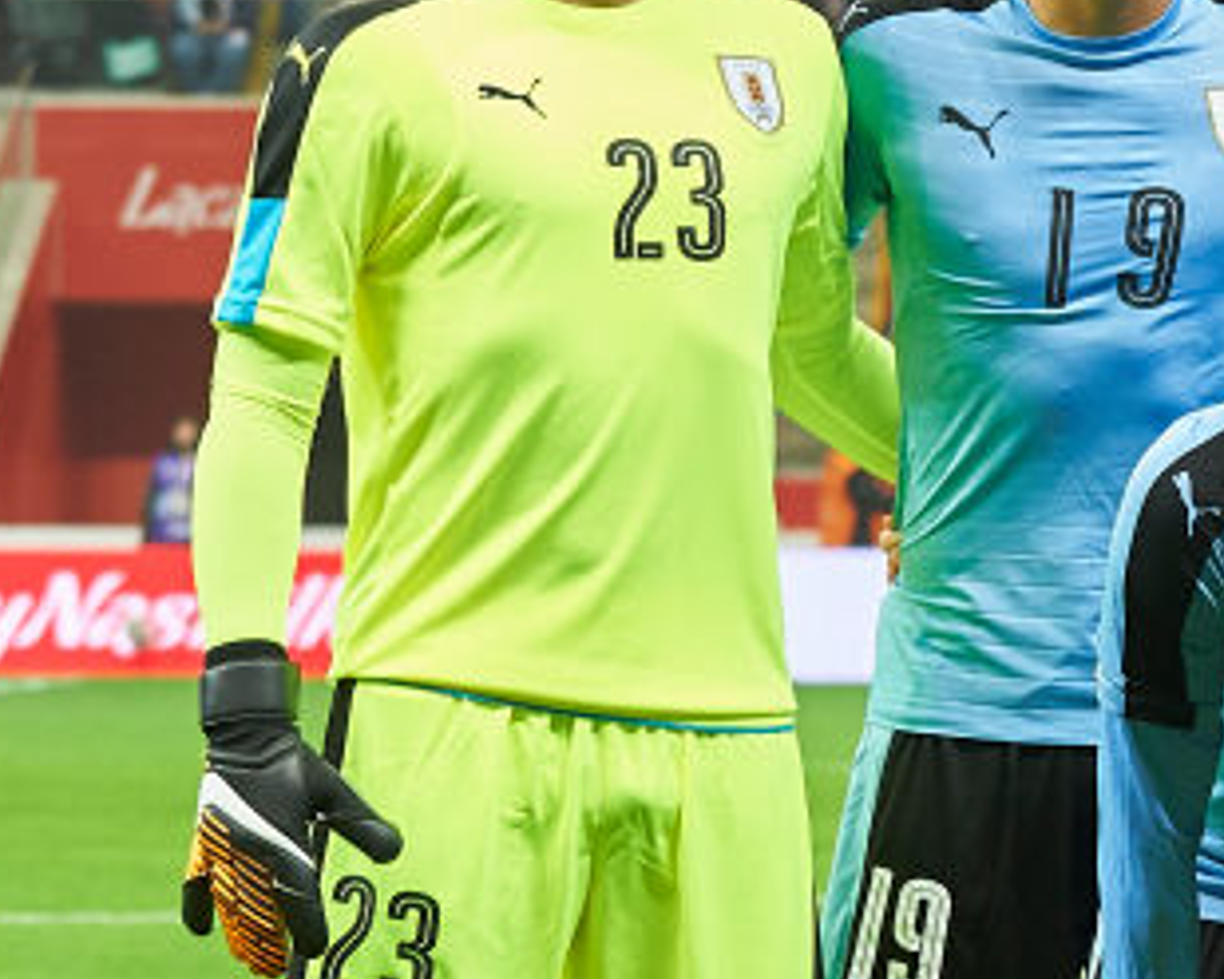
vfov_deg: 6.1
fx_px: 9235
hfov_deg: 7.4
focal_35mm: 255
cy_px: 723
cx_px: 2004
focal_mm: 82
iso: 2000
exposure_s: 1/320
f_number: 5
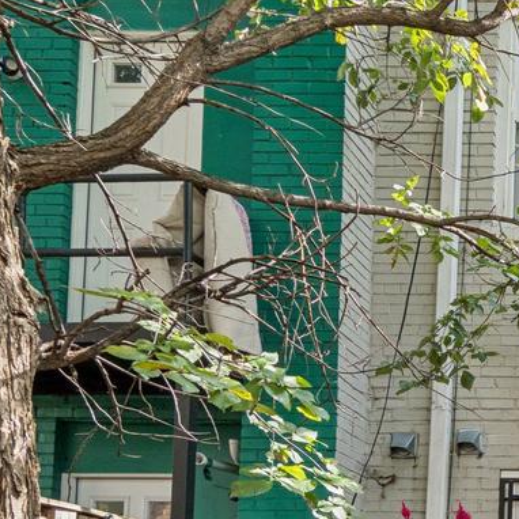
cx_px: 772
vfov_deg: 34.6
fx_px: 814
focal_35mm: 48
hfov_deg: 26.2
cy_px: 390
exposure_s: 1/100
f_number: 7.1
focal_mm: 10
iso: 200
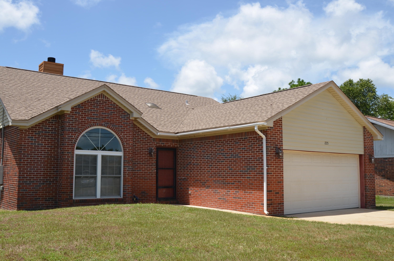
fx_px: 393
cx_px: 197
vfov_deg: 36.7
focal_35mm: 36
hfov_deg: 53.2
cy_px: 130
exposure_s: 1/200
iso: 100
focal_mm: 24
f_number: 8
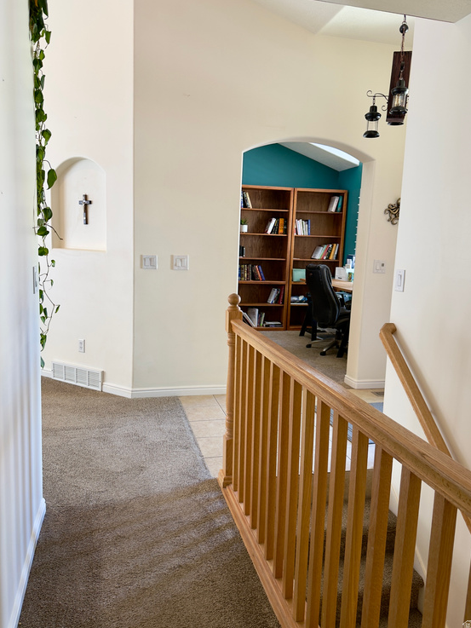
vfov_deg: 69.4
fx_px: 453
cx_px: 231
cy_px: 306
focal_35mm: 25
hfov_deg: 54.9
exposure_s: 1/60
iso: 125
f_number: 1.78
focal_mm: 6.76
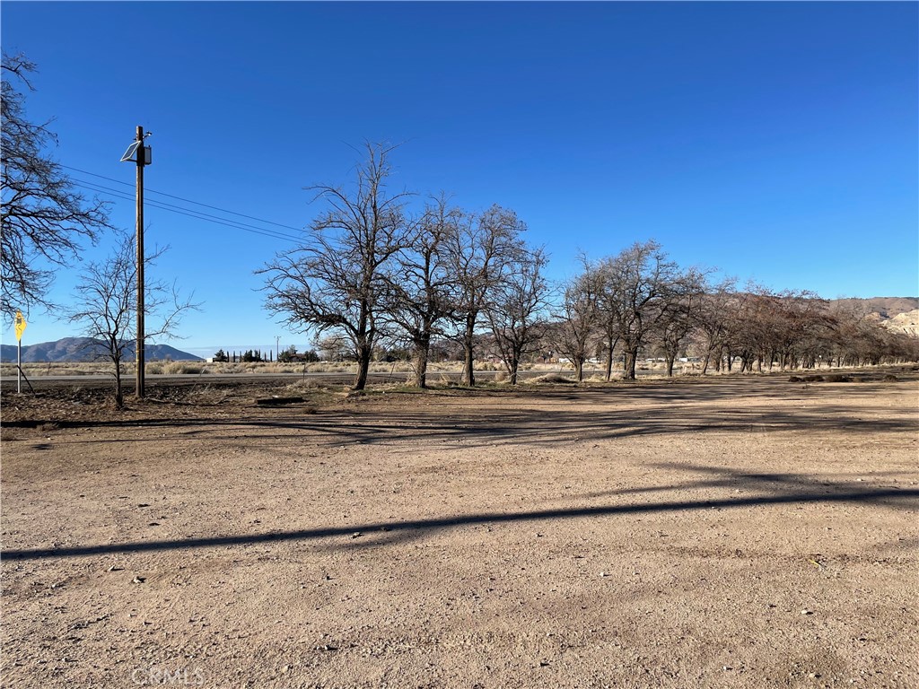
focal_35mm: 26
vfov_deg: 53.1
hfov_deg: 67.3
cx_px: 460
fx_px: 690
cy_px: 344
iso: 32
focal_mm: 4.2
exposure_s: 1/3300
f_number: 1.6
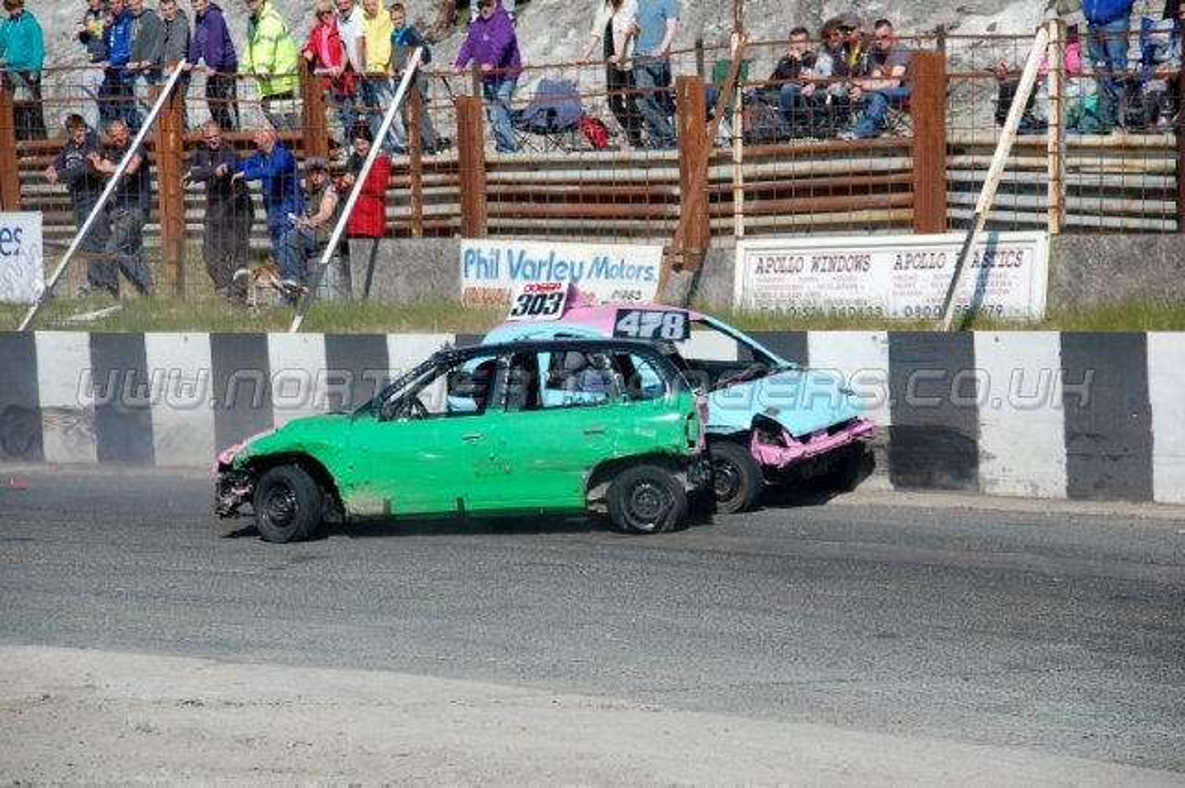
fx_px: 3849
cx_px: 592
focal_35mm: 117
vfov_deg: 11.7
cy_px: 394
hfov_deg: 17.5
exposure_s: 1/1000
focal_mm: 78
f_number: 5.6
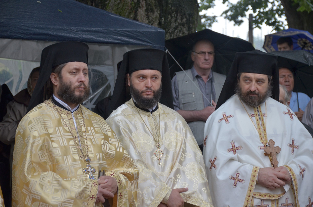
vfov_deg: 10.1
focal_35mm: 135
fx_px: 1171
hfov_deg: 15.2
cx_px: 156
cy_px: 104
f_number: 5.3
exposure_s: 1/400
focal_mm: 90
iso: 800
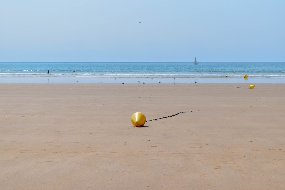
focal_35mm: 75
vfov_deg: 18.2
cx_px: 142
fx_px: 594
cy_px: 95
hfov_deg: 27.0
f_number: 8
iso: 400
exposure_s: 1/2000
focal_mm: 50
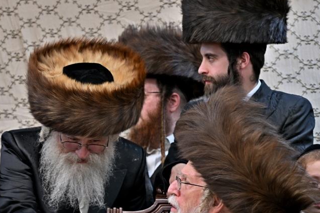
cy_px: 160
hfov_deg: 14.4
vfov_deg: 9.6
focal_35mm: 142
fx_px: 1262
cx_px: 133
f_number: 4
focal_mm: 88
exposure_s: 1/160
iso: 500
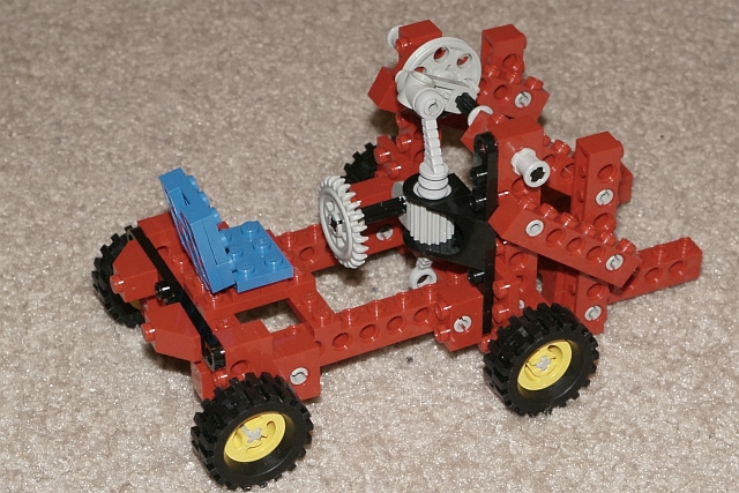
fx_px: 832
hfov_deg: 47.9
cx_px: 370
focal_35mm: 40
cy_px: 246
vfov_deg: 33.0
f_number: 7.1
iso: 800
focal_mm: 27
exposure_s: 1/60
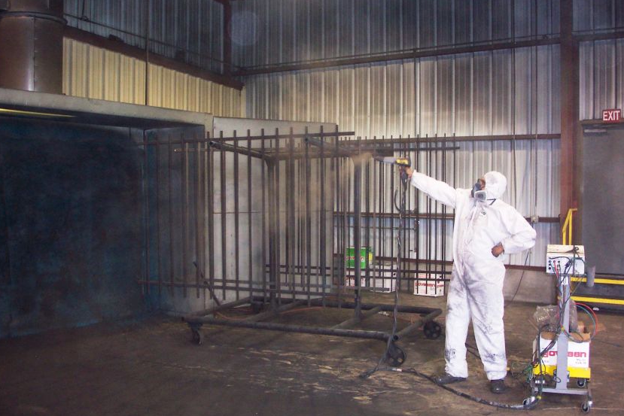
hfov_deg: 50.7
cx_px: 308
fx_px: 659
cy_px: 211
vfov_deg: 35.1
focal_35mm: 38
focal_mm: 7.5
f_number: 2.8
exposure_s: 1/30
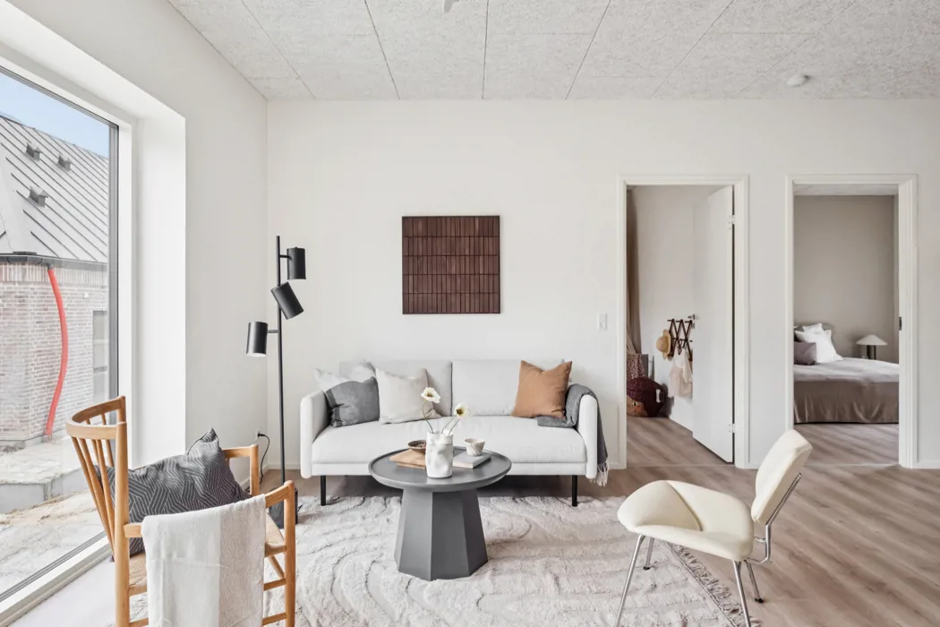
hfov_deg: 78.6
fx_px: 574
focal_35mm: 22
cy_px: 314
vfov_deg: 57.2
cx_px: 470
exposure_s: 1/3.33
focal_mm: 14.5
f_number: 8
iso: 800
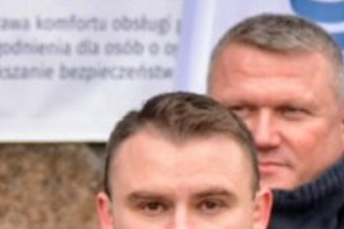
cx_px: -266
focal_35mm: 632
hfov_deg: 3.2
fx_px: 6043
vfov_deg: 2.2
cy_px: 417
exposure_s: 1/500
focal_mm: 98
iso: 800
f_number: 4.8
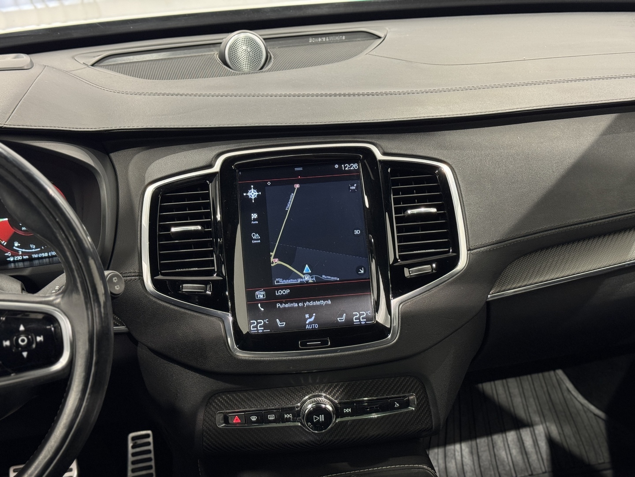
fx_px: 881
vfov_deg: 30.3
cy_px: 238
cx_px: 318
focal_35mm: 48
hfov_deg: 39.7
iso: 200
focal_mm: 6.76
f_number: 1.78
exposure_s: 1/50
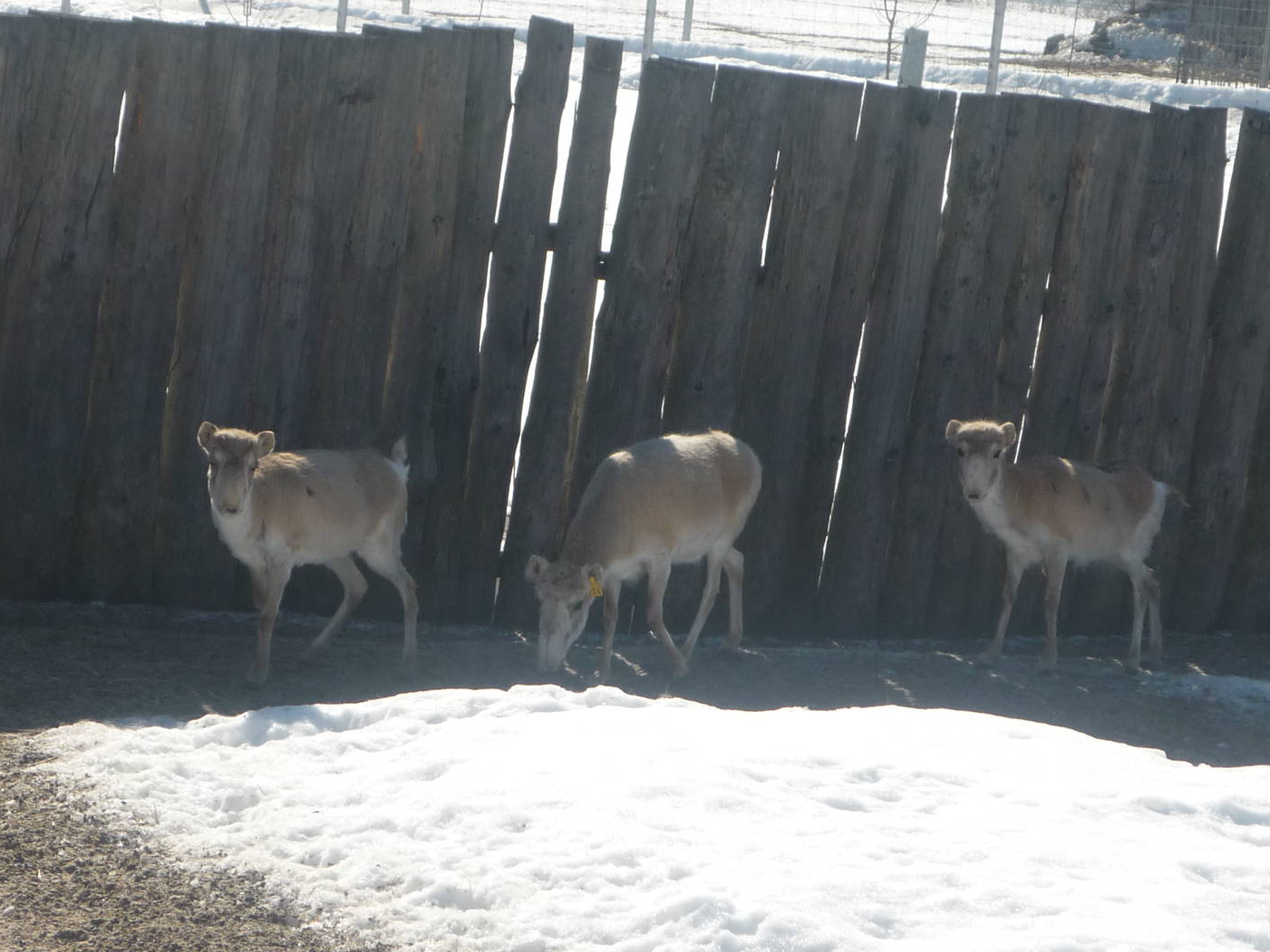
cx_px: 650
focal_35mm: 145
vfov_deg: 10.2
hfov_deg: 13.6
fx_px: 5320
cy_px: 466
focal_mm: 16.5
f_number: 5.1
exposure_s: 1/640
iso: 100
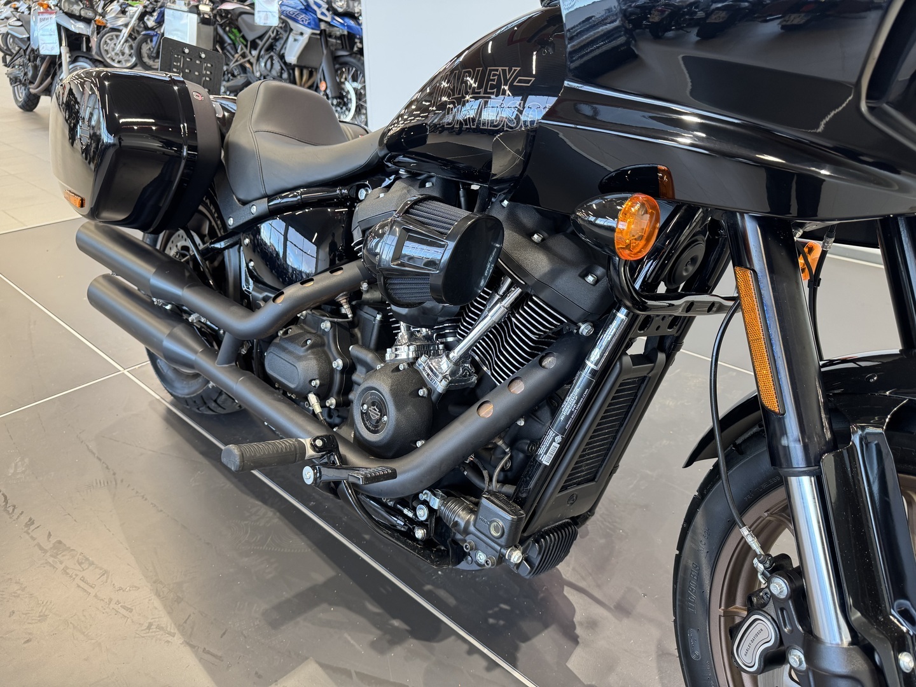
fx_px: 635
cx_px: 458
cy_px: 344
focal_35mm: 24
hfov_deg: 71.6
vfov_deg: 56.8
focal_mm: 6.76
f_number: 1.78
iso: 200
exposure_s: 1/50
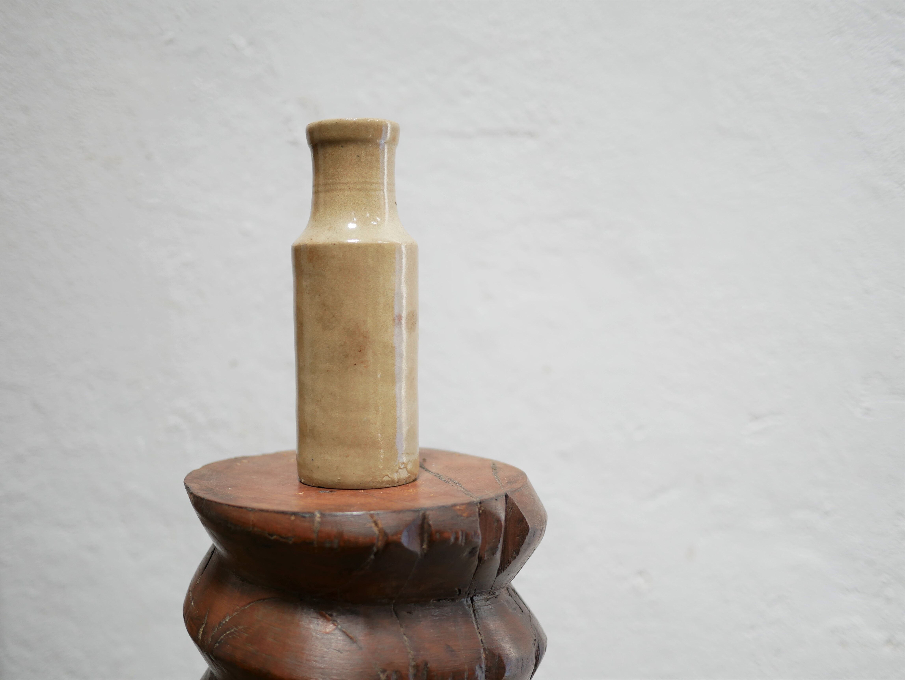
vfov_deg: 36.0
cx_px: 452
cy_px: 340
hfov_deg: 46.8
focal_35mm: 40
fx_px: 1046
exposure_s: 1/80
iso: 200
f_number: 1.7
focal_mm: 20
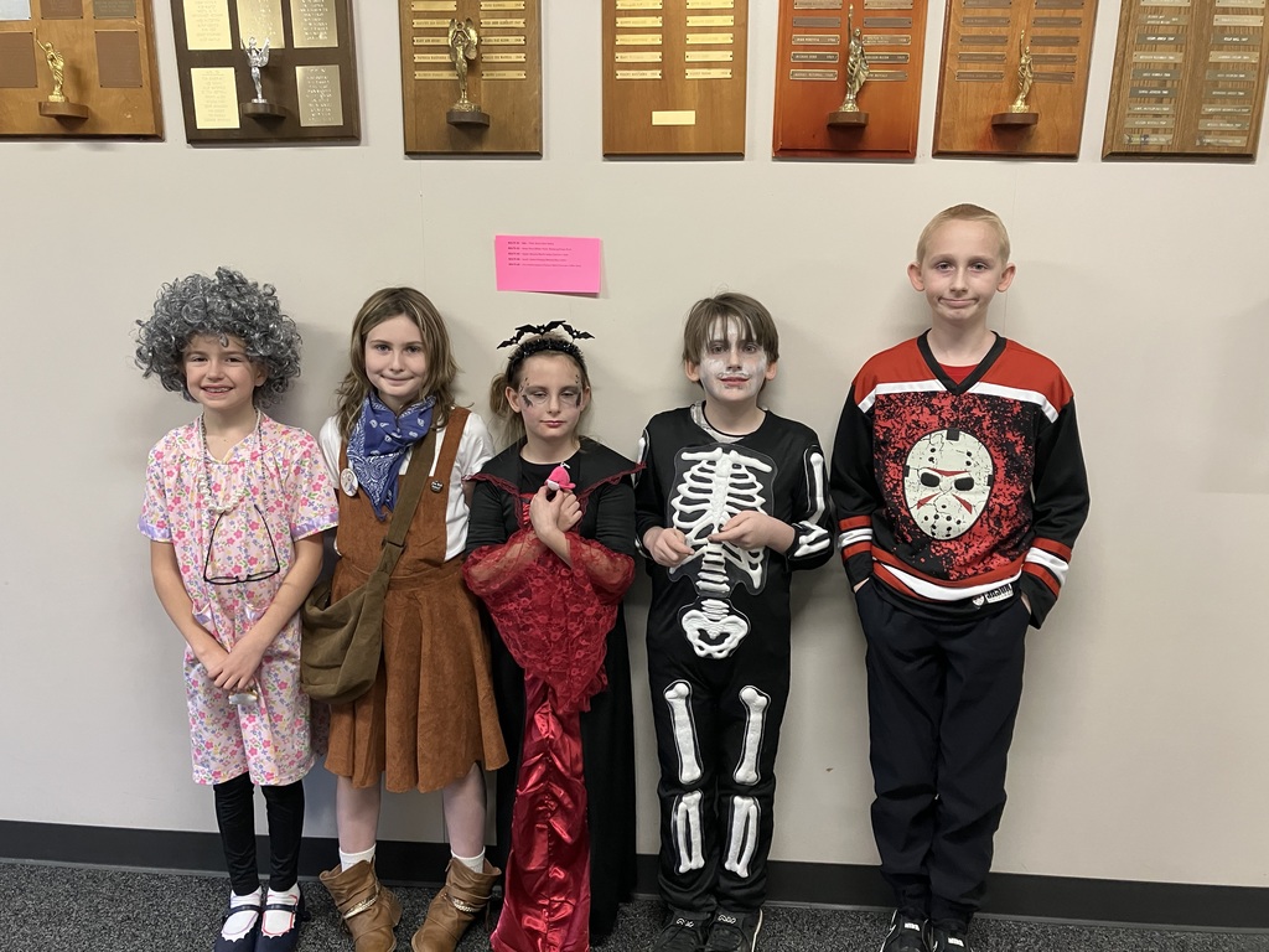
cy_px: 476
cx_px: 634
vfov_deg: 49.7
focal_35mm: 28
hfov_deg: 63.4
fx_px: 1026
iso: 200
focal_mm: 3.99
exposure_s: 1/60
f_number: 1.8
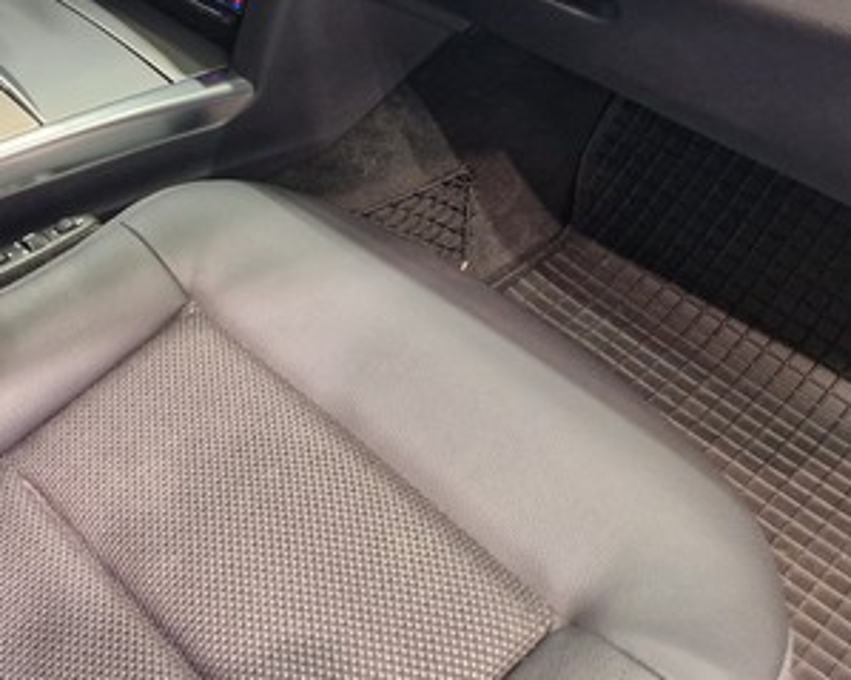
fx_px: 1209
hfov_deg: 36.5
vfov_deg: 29.6
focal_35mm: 48
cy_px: 20
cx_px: 91
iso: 400
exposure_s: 1/100
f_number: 1.8
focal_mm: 5.4
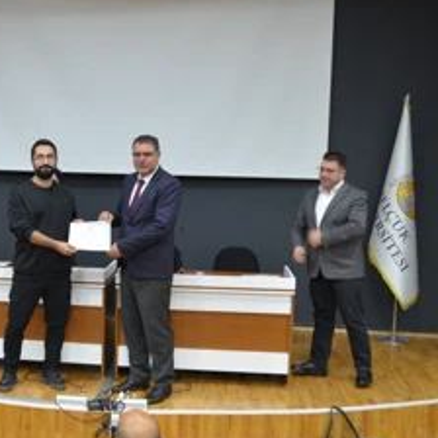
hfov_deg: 30.3
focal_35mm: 55
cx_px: 88
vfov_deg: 31.1
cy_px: 230
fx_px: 787
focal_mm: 22
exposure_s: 1/30
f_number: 3.8
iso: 1000
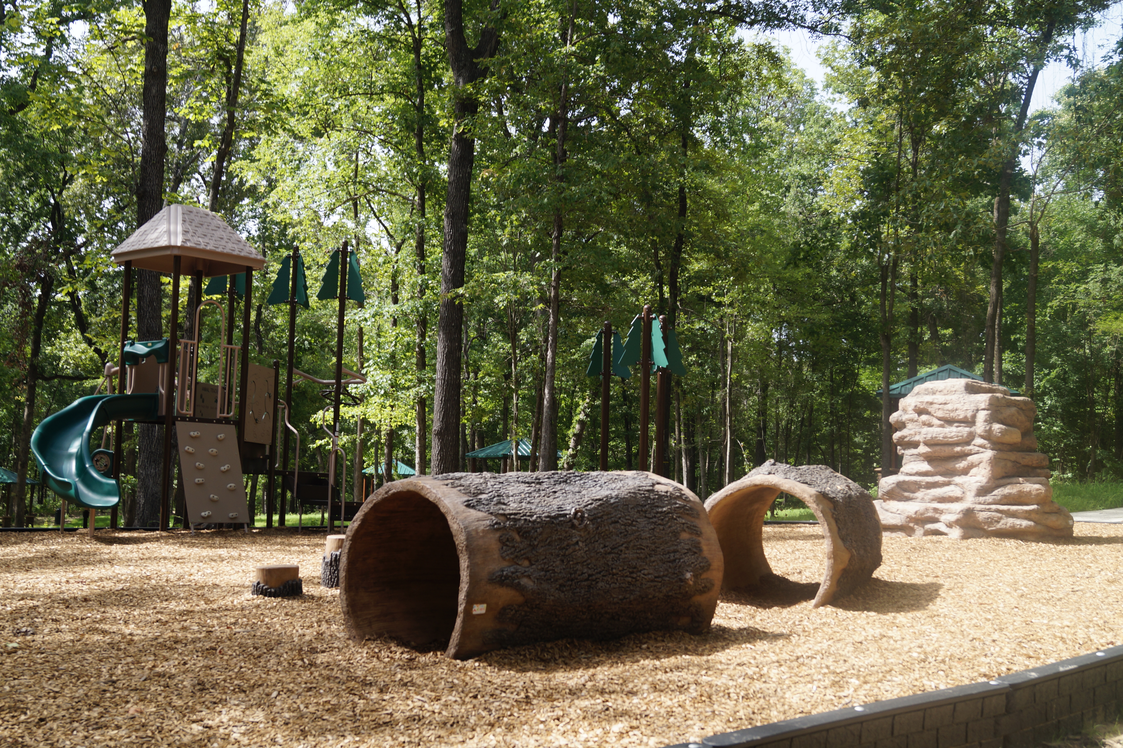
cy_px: 374
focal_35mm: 42
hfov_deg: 46.4
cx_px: 562
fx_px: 1309
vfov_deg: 31.9
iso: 100
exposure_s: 1/100
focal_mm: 28
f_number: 7.1
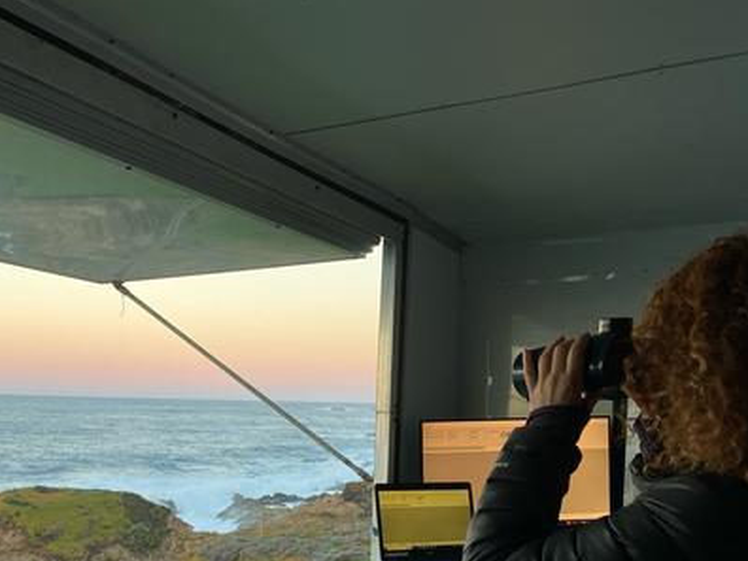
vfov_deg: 30.3
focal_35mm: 46
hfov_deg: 40.3
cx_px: 206
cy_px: 488
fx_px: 994
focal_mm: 4.25
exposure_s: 1/121
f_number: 1.8
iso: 50
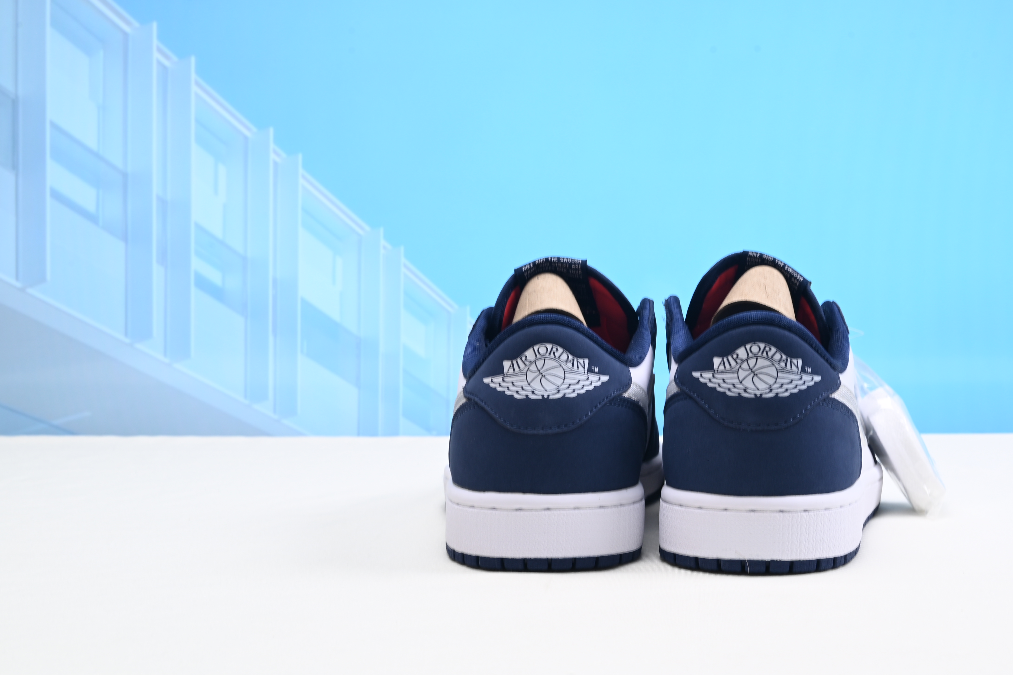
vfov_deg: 26.4
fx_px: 1435
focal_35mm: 51
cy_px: 266
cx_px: 661
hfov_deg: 38.5
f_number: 16
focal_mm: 37
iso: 100
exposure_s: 1/2
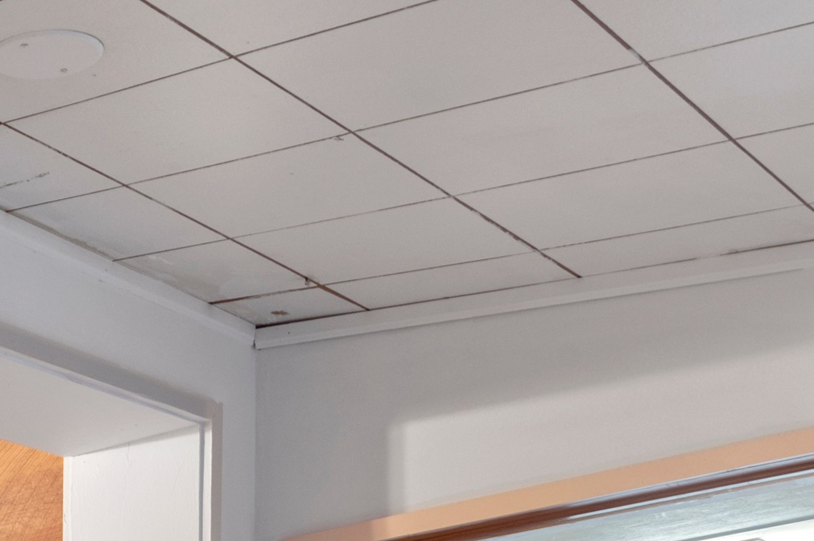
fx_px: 1468
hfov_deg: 21.2
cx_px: -634
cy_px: 944
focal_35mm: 65
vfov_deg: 17.4
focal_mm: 17
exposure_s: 2
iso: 400
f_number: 8
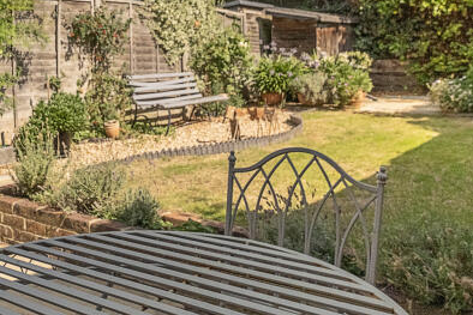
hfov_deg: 48.1
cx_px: 134
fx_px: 513
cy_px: 53
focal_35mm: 39
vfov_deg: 33.1
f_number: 7.1
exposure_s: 1/1400
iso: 500
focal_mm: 10
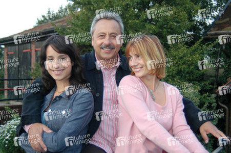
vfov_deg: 23.7
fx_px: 365
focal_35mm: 57
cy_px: 76
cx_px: 116
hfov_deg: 35.1
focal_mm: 38
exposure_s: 1/320
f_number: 4.5
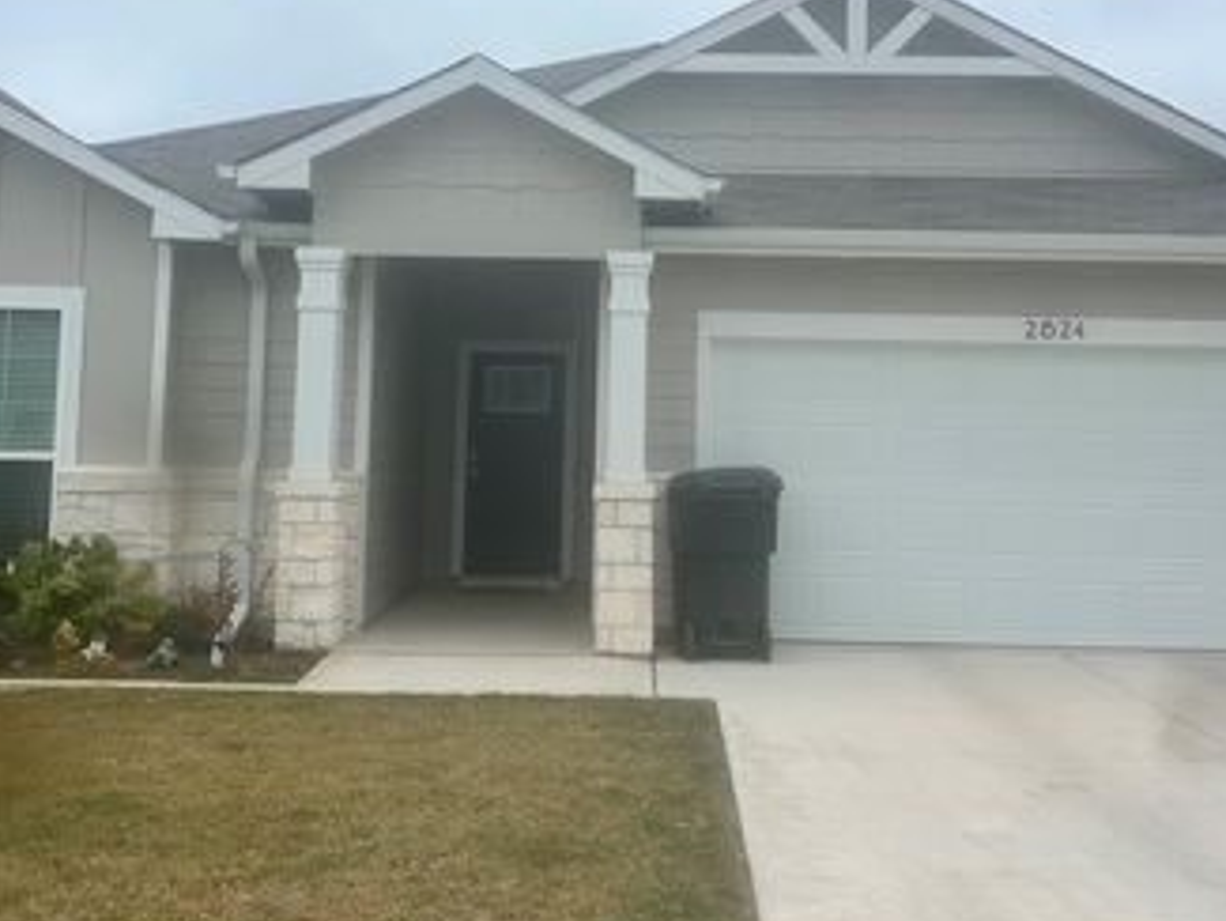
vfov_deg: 35.6
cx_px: 638
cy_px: 293
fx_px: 1417
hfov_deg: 46.8
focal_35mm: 40
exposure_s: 1/2404
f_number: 1.5
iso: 50
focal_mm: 5.7
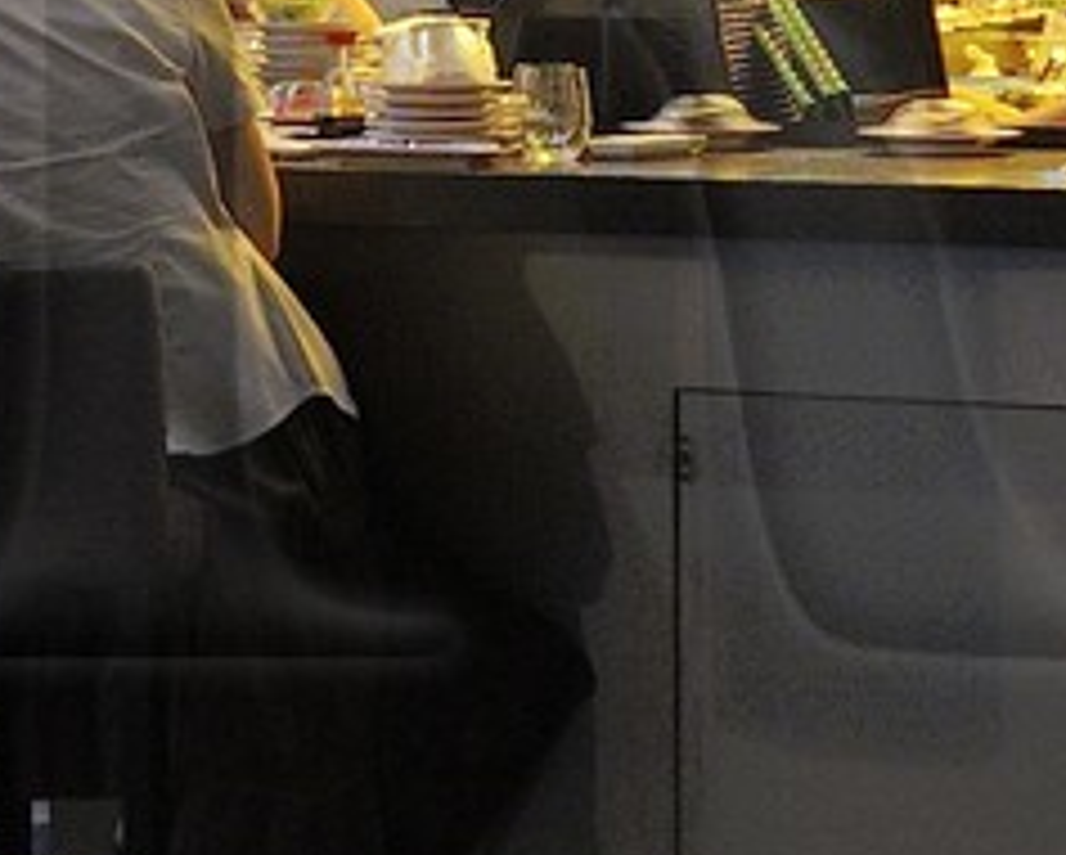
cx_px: -67
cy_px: -72
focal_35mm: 139
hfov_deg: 13.6
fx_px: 4389
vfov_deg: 11.0
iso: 800
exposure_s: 1/4
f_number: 7.1
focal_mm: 22
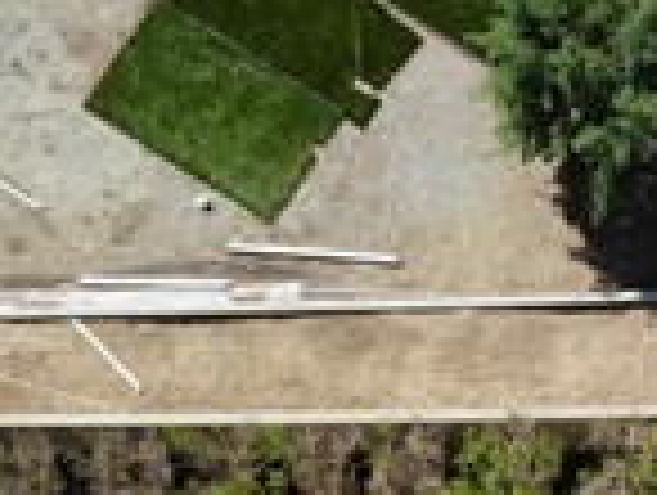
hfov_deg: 18.4
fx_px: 1996
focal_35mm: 105
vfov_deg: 13.1
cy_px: 821
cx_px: 572
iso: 105
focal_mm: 4.5
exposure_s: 1/997
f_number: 2.8
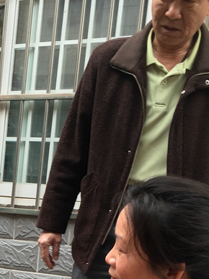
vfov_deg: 25.6
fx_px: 580
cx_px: -19
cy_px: 285
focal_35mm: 72
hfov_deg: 19.6
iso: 25
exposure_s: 1/50
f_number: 2.2
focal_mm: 4.15
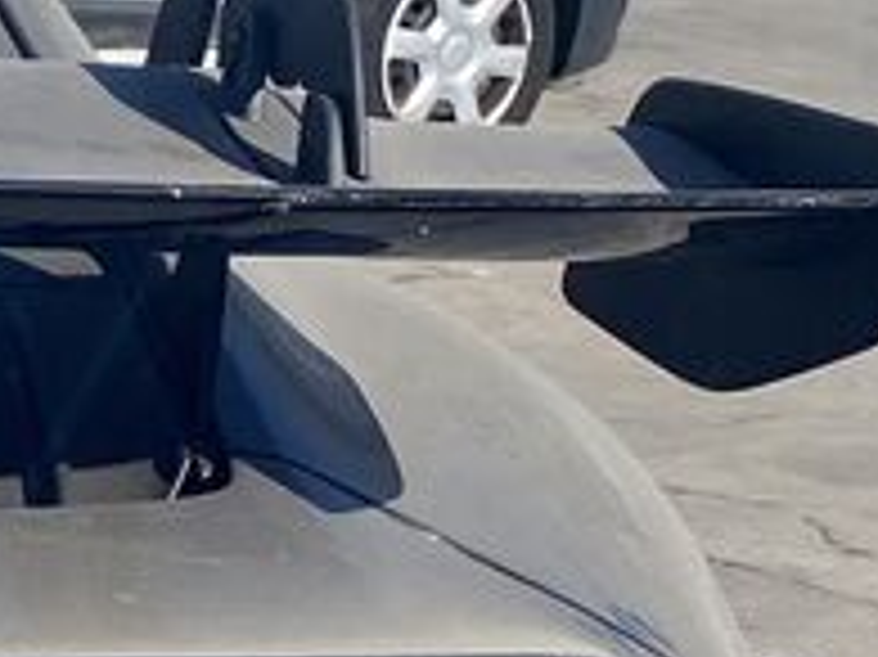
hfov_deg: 11.0
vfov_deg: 9.1
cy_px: 792
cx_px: -1004
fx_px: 4056
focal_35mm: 160
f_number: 1.8
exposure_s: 1/3125
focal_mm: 4.25
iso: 32
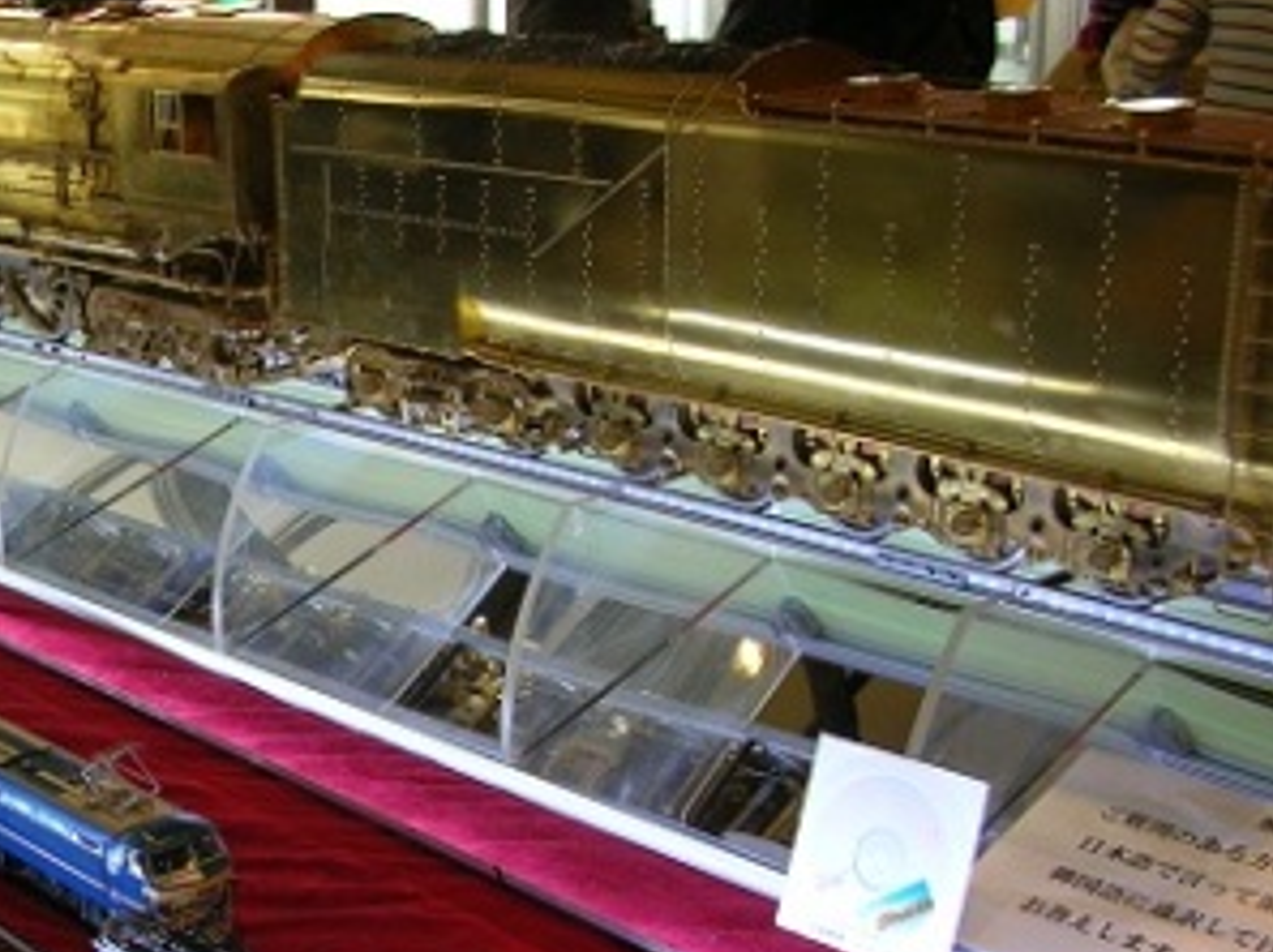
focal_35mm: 59
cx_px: 206
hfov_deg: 31.6
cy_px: 648
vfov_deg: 24.6
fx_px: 2167
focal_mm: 5.8
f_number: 2.8
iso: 50
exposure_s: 1/41.6
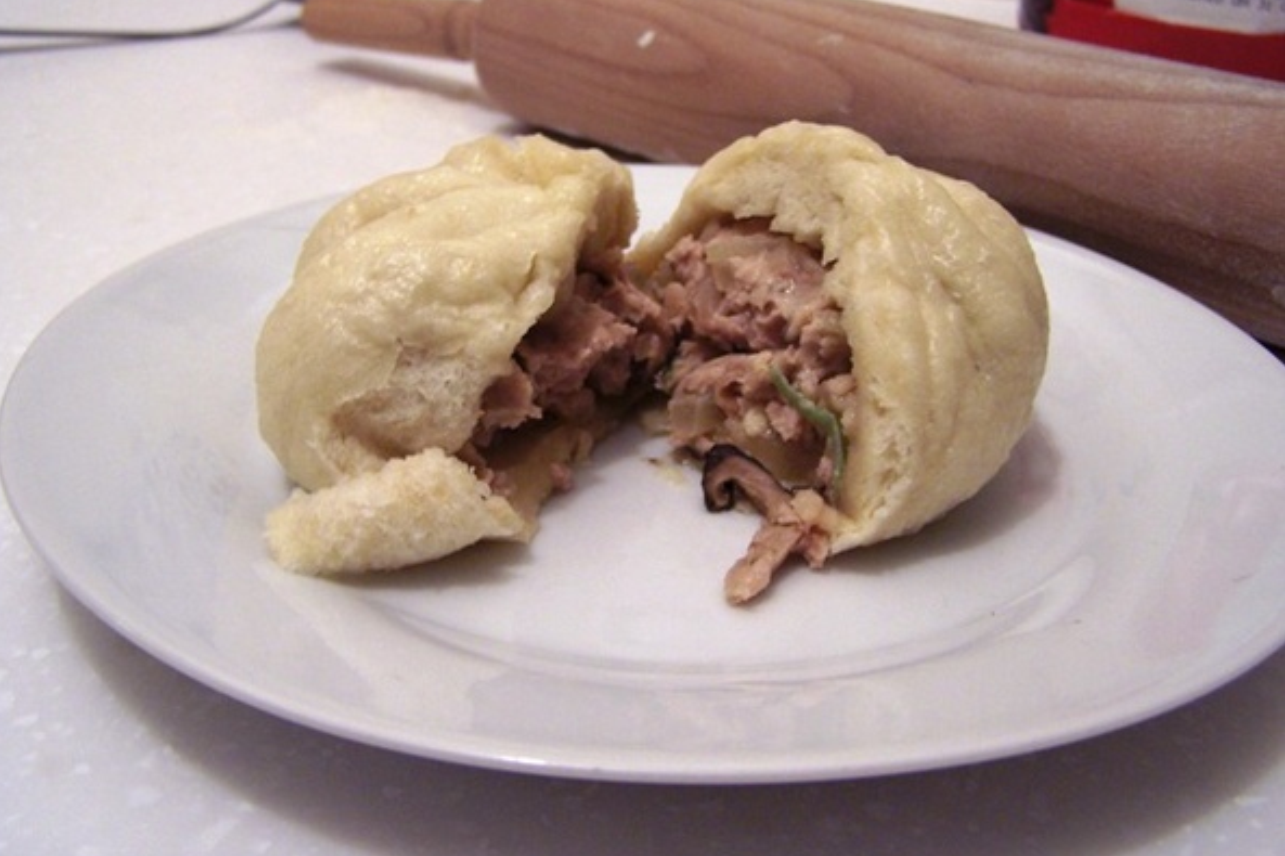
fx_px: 1427
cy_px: 373
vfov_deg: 33.3
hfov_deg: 48.5
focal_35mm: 40
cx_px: 639
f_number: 2.8
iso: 140
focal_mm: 6.3
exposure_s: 1/10
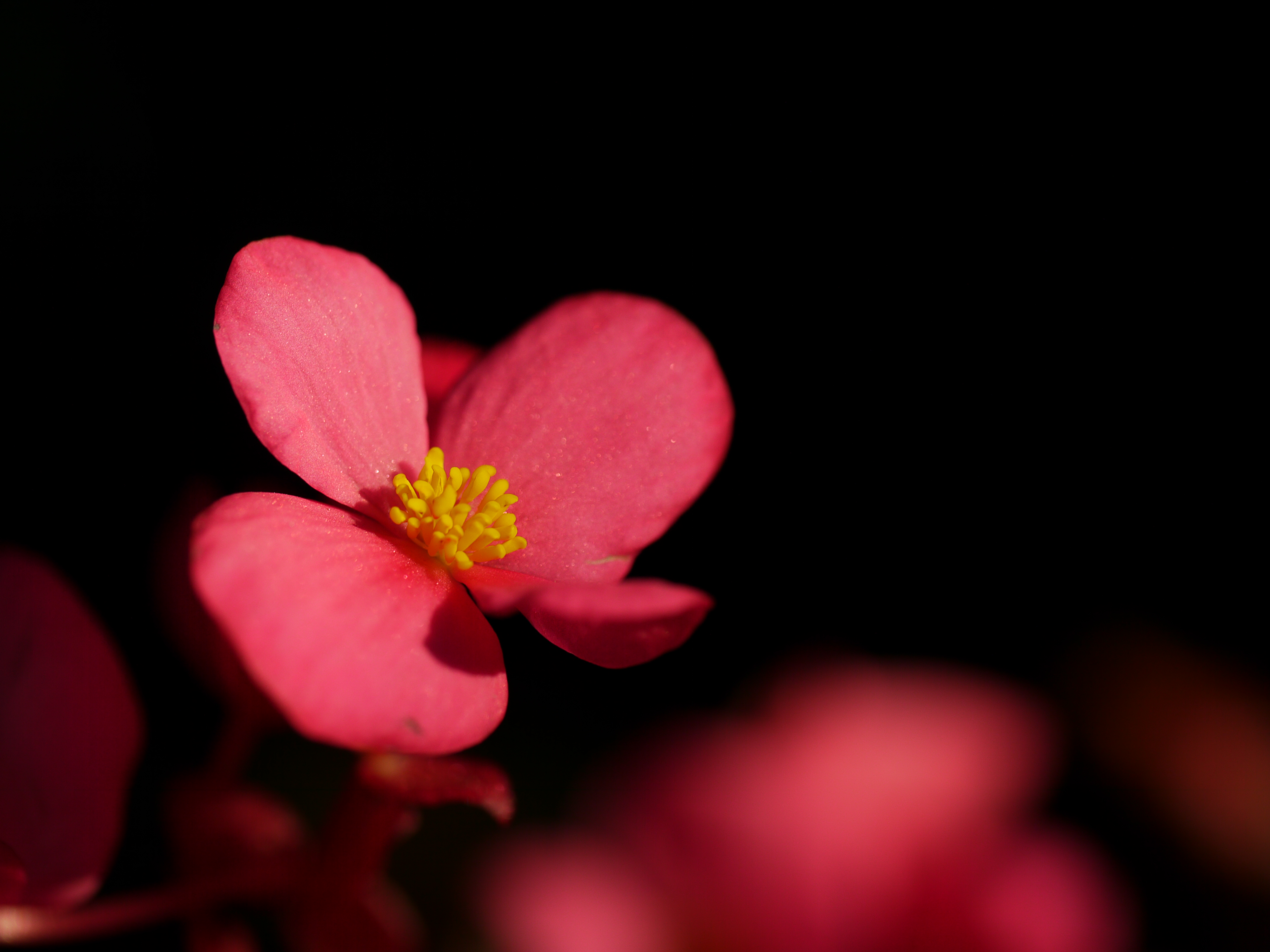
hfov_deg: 21.8
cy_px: 476
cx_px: 635
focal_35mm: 90
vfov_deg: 16.4
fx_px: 3302
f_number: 3.2
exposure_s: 1/250
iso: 100
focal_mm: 45
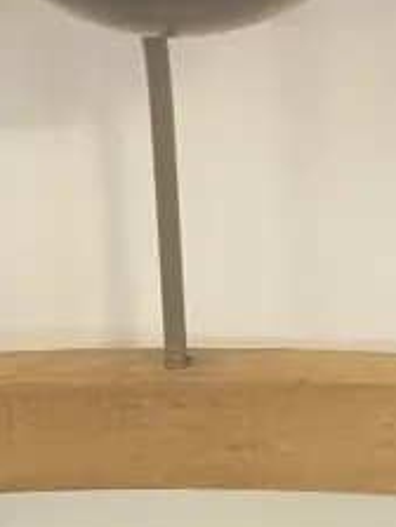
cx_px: 224
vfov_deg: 14.2
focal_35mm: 128
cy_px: 840
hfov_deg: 11.6
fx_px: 1952
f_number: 1.8
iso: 250
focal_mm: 3.99
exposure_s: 1/50
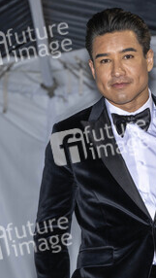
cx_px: 128
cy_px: 191
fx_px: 1183
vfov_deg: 13.3
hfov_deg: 7.5
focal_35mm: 161
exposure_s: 1/200
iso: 800
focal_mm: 110
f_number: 5.6
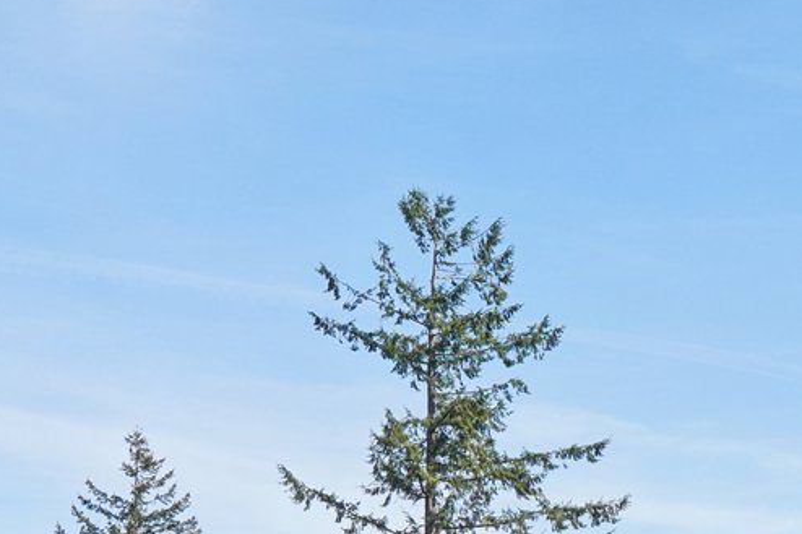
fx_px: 3229
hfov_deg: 12.5
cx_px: 1576
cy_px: 850
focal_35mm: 145
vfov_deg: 9.2
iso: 400
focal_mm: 35
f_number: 8
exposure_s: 1/800
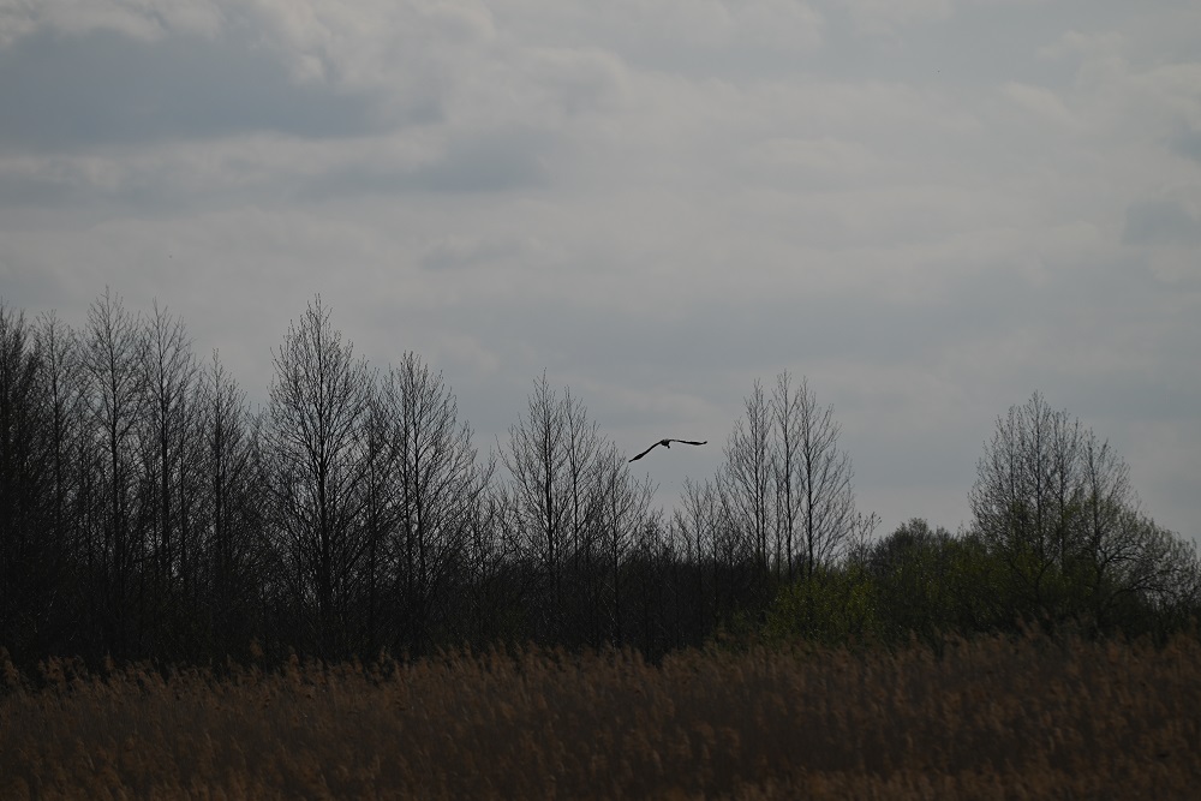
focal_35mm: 300
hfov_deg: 6.9
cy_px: 400
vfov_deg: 4.6
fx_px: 10009
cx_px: 600
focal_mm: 300
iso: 100
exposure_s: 1/2000
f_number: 8
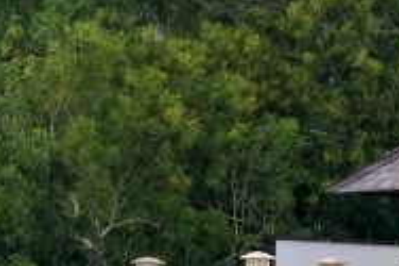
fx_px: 10841
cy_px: 174
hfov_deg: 2.1
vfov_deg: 1.4
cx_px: 972
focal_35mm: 979
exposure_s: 1/100
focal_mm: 120
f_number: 8
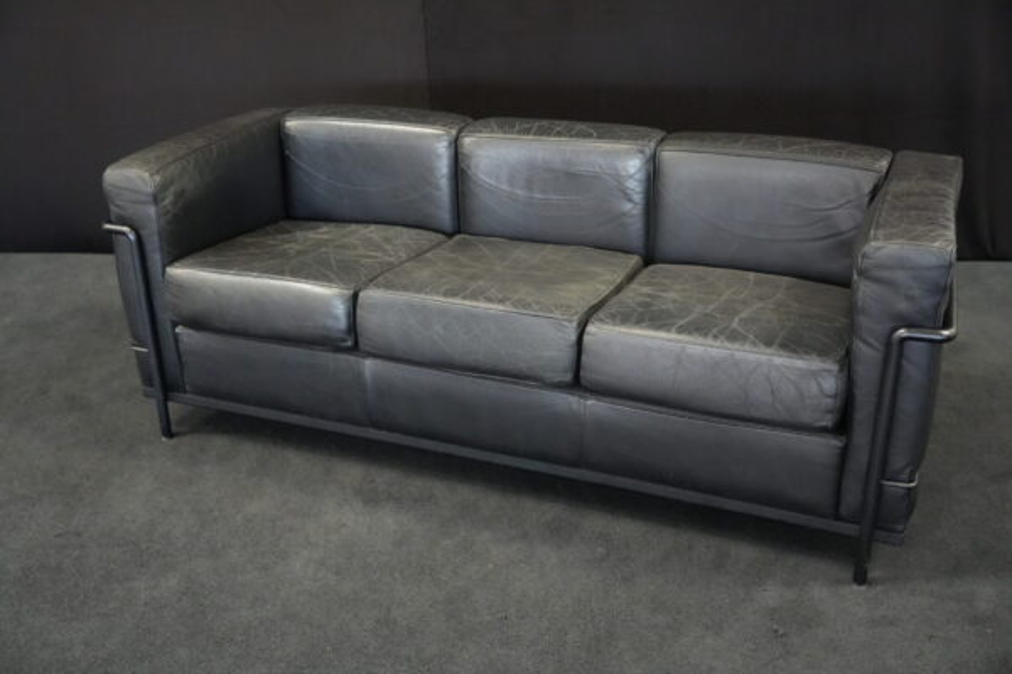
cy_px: 337
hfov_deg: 51.9
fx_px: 1040
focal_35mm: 37
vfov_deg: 35.9
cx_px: 506
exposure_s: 1/100
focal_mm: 37
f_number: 4
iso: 12800
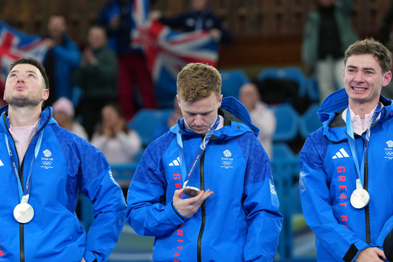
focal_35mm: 300
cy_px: 131
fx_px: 3275
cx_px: 196
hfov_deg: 6.9
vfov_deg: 4.6
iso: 1250
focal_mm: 200
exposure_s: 1/800
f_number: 4
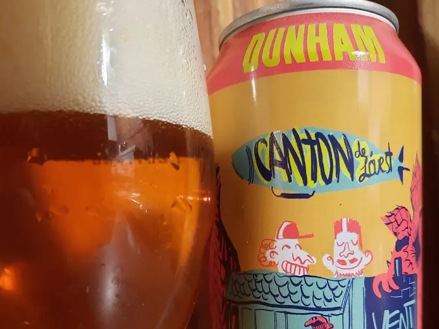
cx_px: 220
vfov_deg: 39.7
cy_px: 274
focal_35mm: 34
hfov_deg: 54.0
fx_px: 431
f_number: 2
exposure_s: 1/24
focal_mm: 4.6
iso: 320
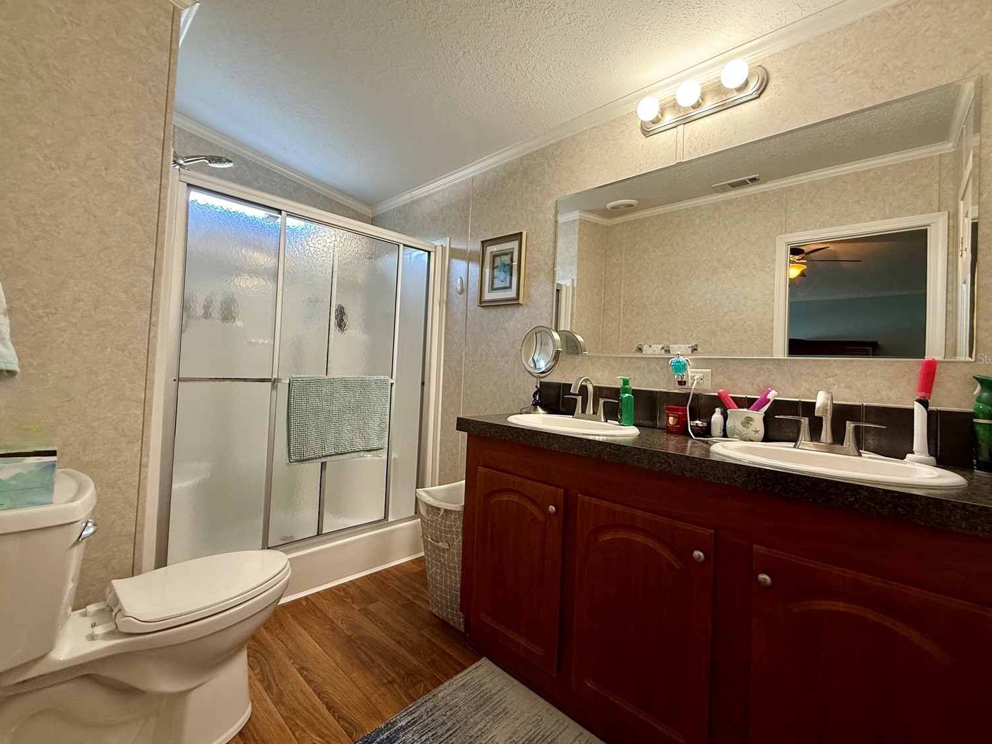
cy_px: 358
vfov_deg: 81.7
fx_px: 430
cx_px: 508
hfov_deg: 98.1
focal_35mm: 15
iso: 200
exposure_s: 1/60
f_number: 2.2
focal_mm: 2.22
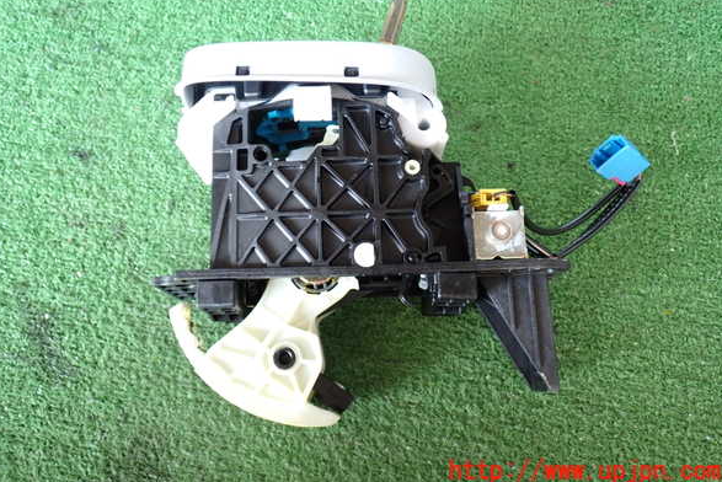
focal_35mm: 34
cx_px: 358
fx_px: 682
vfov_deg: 38.9
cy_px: 210
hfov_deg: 55.8
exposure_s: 1/40
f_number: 2.4
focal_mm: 5.79
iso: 200
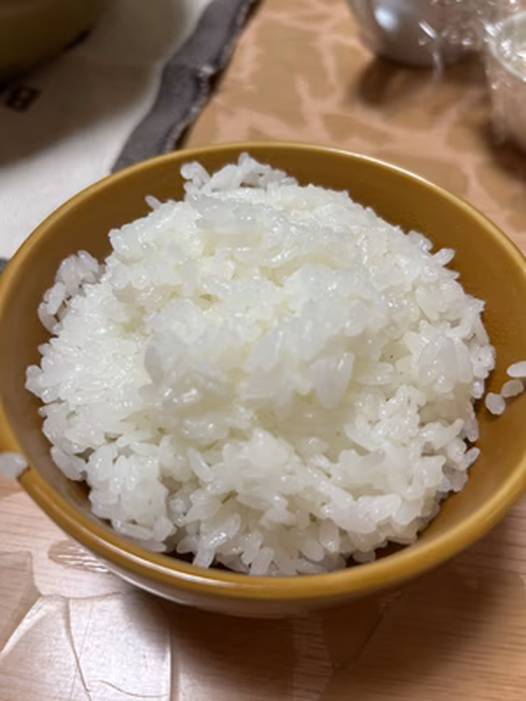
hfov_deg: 53.1
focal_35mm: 26
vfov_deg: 67.3
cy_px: 350
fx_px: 527
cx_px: 263
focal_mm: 5.7
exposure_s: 1/60
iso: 80
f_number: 1.5
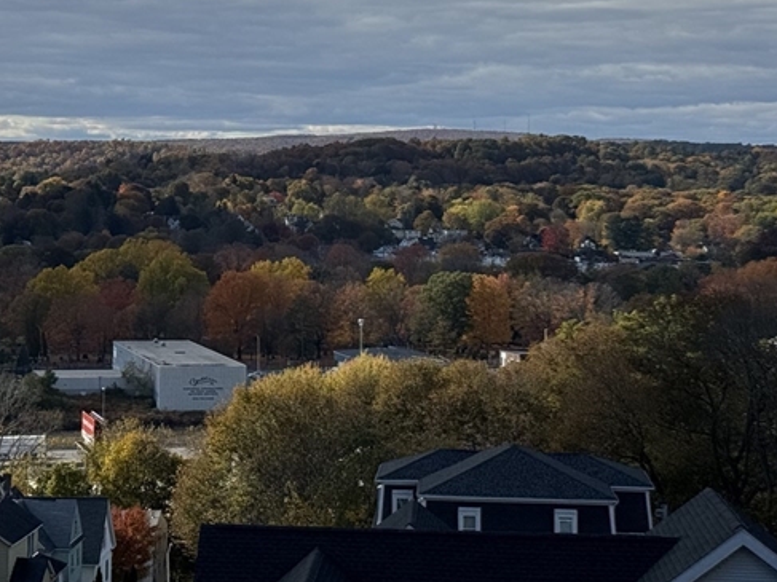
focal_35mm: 101
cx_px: 255
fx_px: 2267
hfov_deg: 19.4
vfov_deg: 14.5
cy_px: 41
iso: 64
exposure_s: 1/9009
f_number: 1.78
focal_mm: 6.76
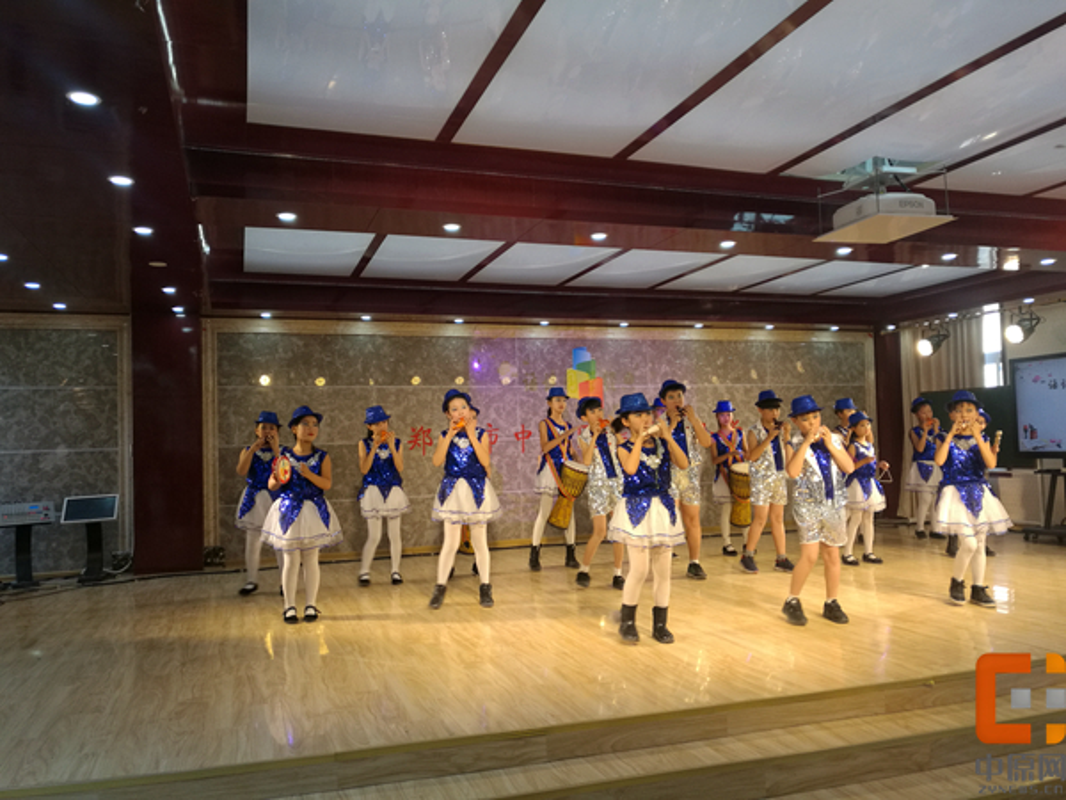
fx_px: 831
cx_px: 533
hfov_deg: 65.3
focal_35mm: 27
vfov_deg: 51.4
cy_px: 400
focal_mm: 4.04
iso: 64
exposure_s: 1/50
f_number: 2
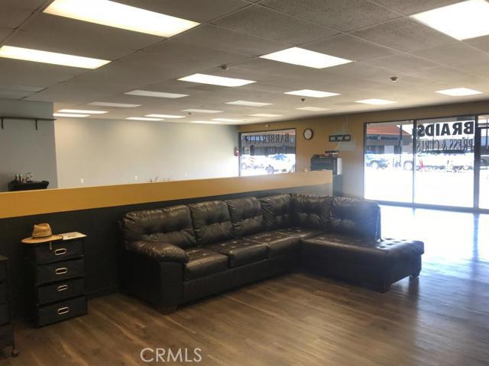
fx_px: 396
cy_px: 183
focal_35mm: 28
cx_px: 244
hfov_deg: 63.4
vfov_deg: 49.7
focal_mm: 3.99
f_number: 1.8
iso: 40
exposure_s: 1/120
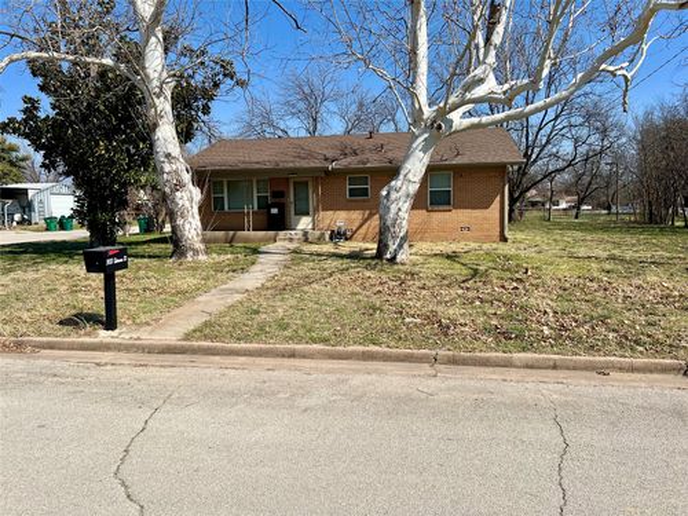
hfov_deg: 67.3
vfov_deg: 53.1
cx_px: 344
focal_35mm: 26
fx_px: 517
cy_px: 258
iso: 50
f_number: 1.5
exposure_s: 1/5319
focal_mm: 5.7
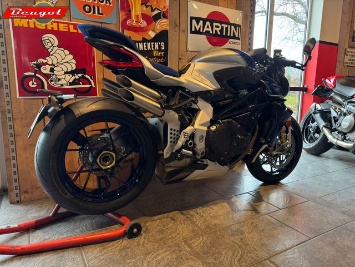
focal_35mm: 24
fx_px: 246
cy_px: 134
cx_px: 178
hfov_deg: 71.6
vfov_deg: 56.8
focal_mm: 6.76
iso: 160
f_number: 1.78
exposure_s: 1/50
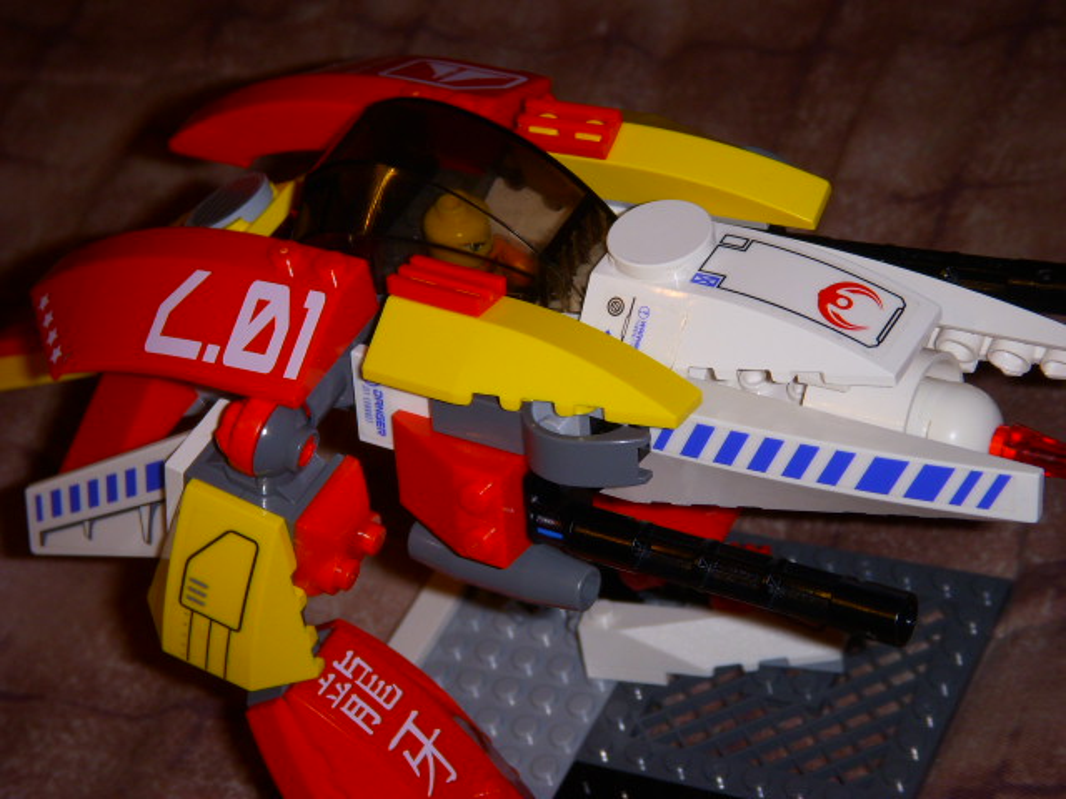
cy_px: 400
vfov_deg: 14.2
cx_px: 533
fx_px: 3203
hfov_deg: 18.9
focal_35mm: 104
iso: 100
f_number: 4.1
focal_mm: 17.3
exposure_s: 1/60
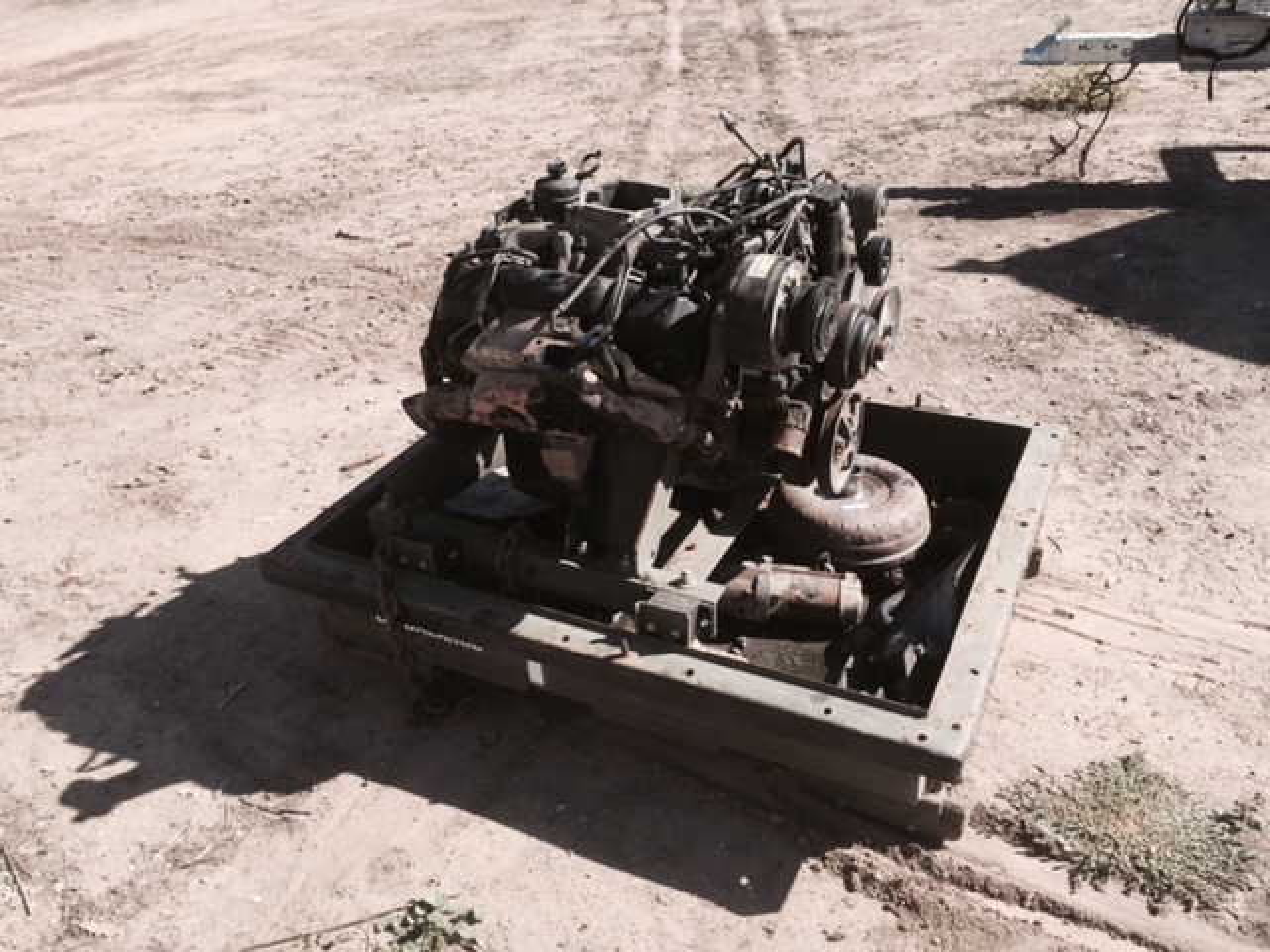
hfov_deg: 61.7
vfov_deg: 48.2
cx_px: 635
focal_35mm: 29
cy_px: 476
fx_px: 1064
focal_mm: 4.15
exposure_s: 1/879
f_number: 2.2
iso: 32
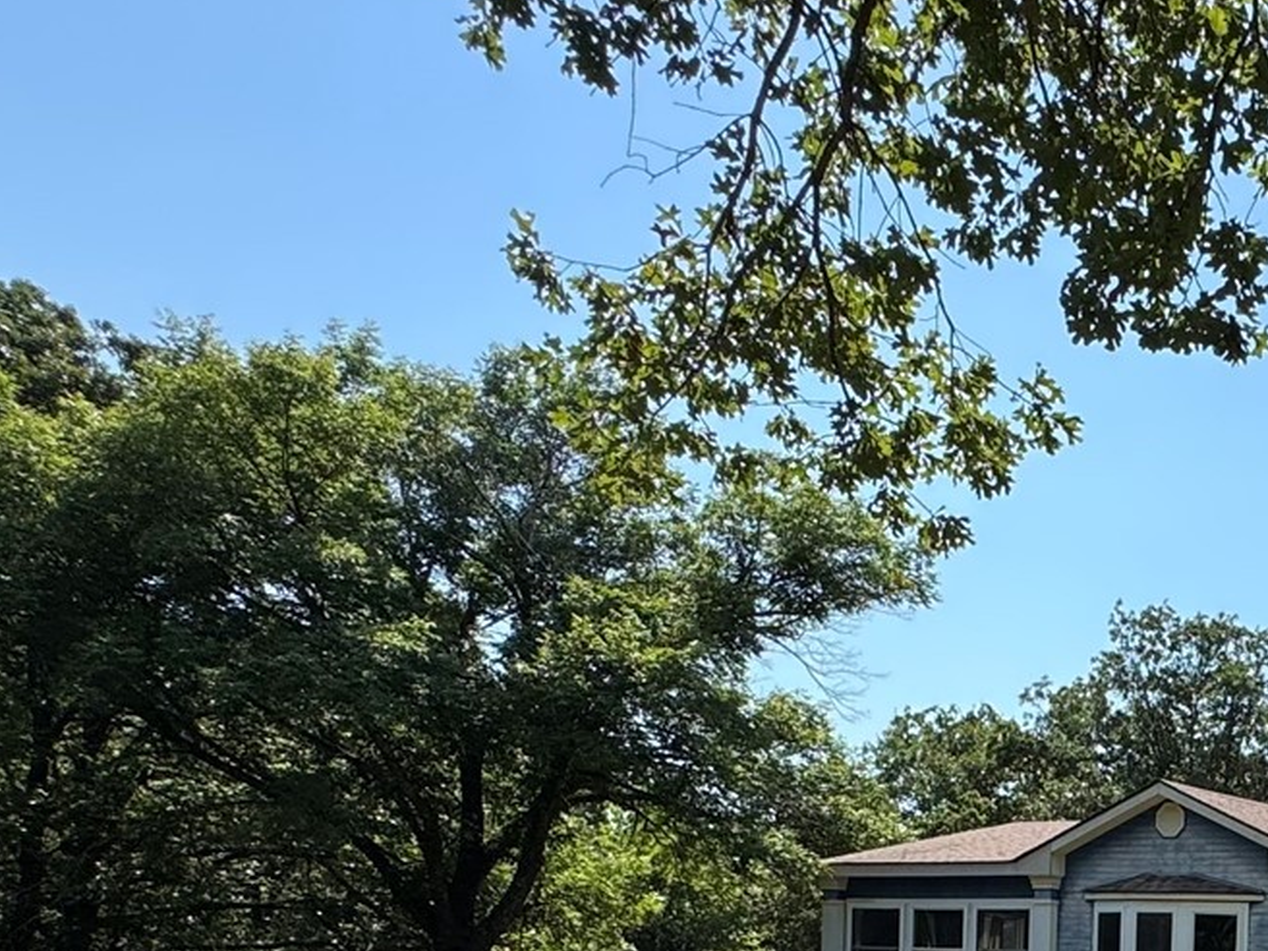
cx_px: 1442
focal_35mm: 41
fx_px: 1502
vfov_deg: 31.5
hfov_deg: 37.2
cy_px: 1026
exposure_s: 1/1323
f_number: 2.2
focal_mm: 2.22
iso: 50
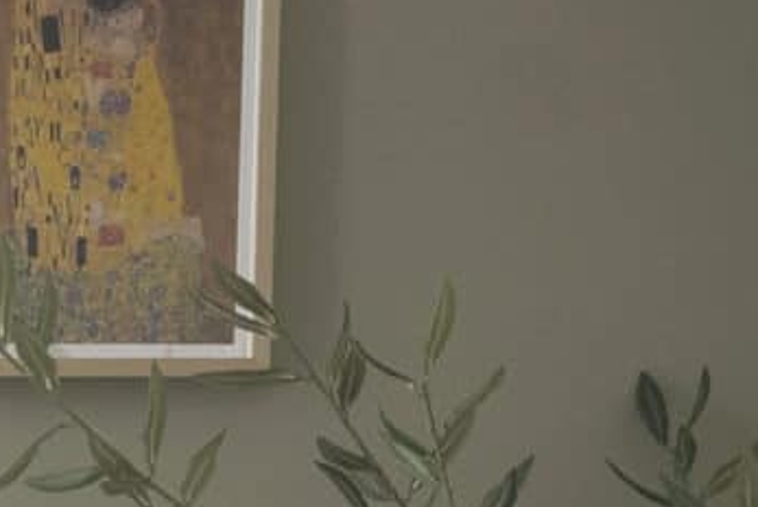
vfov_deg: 3.5
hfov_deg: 5.1
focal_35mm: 384
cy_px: 1090
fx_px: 8092
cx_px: -1509
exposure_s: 1/5
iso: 160
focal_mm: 52
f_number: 6.3
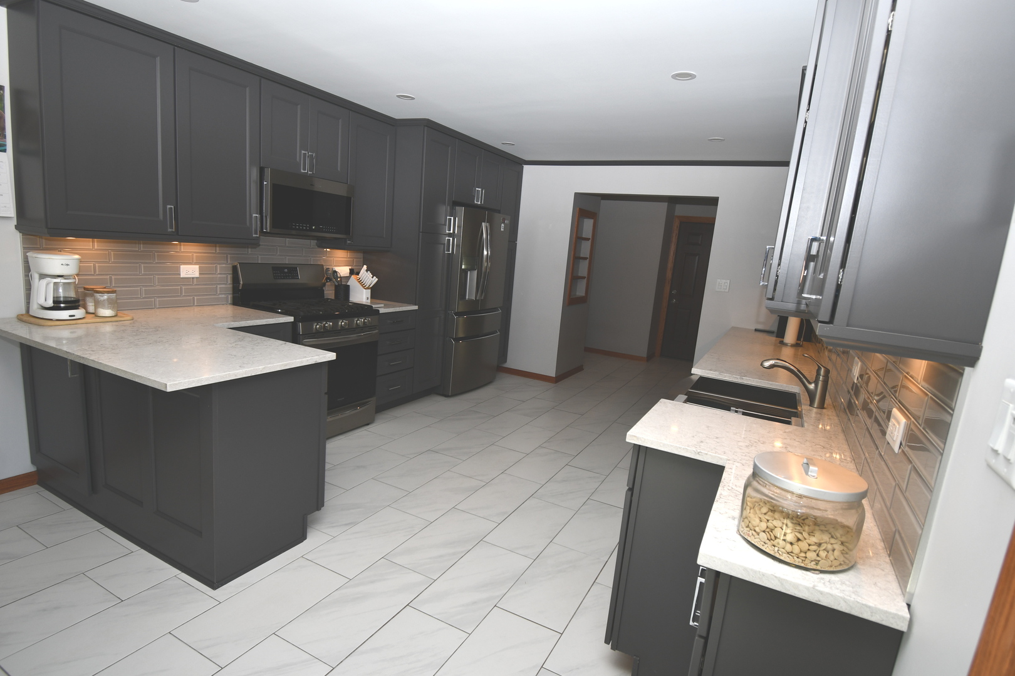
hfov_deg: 86.9
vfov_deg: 64.6
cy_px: 338
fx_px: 536
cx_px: 508
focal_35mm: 19
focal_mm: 13
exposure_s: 1/125
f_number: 5.6
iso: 140
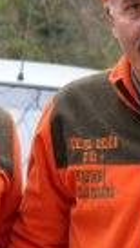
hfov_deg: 9.8
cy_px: 178
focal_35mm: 123
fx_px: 812
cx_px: 36
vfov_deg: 17.4
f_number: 4
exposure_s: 1/160
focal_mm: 34
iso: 400
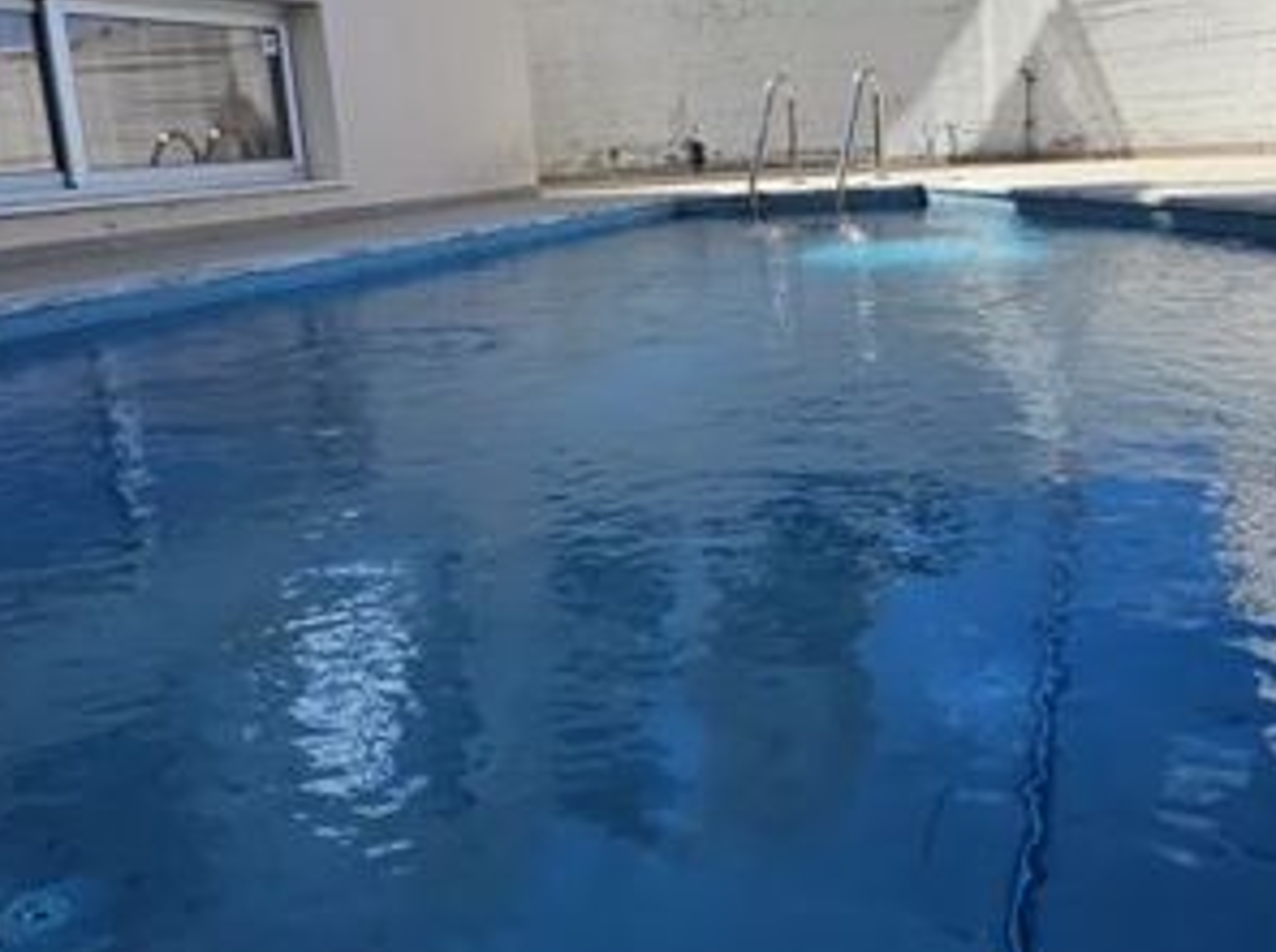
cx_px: 636
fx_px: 1141
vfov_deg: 45.3
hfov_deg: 58.4
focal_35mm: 31
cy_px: 431
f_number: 2.2
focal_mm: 2.2
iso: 50
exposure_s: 1/2314
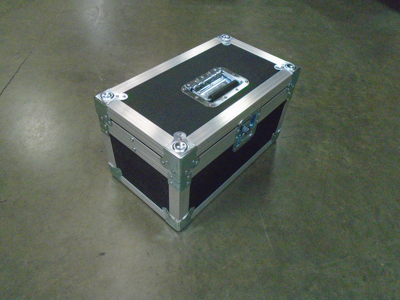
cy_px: 150
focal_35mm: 26
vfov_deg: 53.1
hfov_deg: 67.3
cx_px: 200
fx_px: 300
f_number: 3.2
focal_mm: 4.6
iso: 800
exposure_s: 1/160
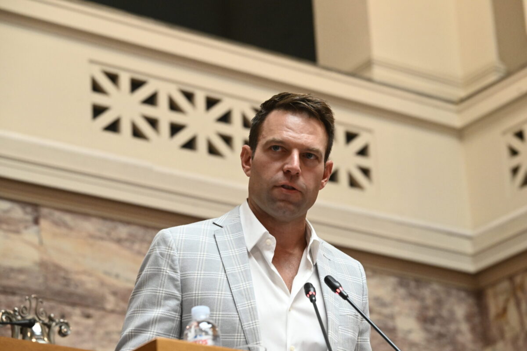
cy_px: 176
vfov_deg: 10.5
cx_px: 264
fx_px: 1903
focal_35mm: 130
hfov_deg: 15.8
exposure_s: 1/400
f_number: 5.6
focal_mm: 130
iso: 6400
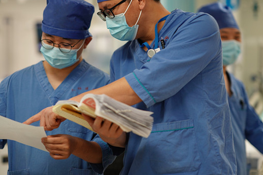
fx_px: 840
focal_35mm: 115
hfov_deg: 17.8
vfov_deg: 11.9
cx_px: 109
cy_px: 63
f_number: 1.4
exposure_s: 1/250
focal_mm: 85
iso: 400
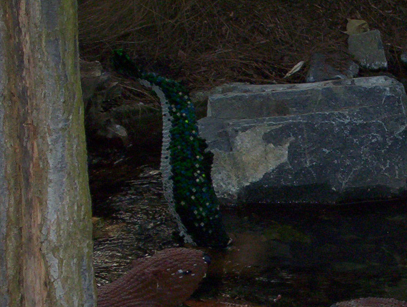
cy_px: 246
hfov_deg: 10.1
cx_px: 384
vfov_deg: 7.7
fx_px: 2287
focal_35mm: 194
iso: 140
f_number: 4.07
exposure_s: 1/108
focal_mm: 13.24
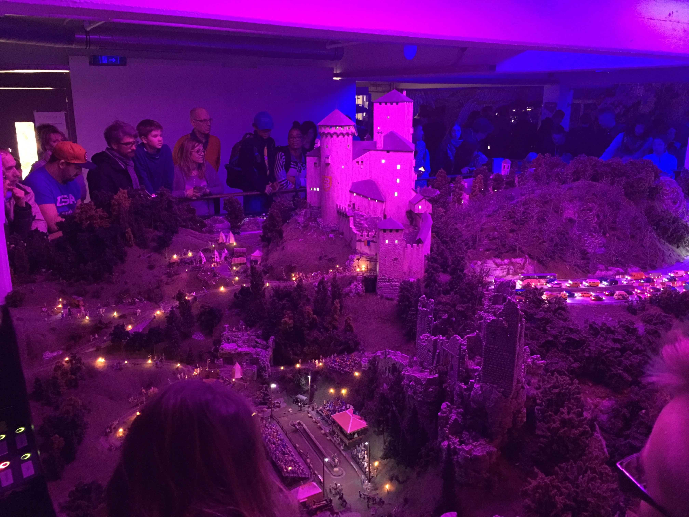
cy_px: 258
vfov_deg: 48.2
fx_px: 577
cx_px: 344
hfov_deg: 61.7
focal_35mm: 29
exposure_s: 1/4
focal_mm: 4.15
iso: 160
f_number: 2.2
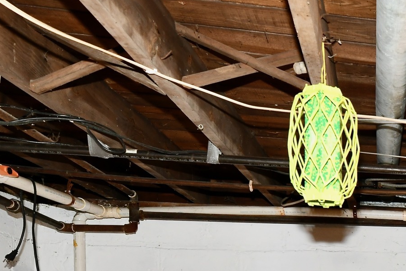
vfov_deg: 24.6
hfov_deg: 32.6
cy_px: 350
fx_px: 541
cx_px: 506
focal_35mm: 48
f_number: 6.3
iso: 640
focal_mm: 14
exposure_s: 1/60
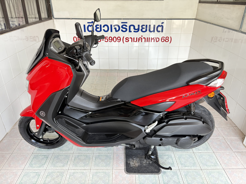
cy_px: 92
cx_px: 123
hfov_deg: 67.3
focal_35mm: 26
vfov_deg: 53.1
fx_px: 185
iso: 250
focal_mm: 5.96
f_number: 1.6
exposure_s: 1/60
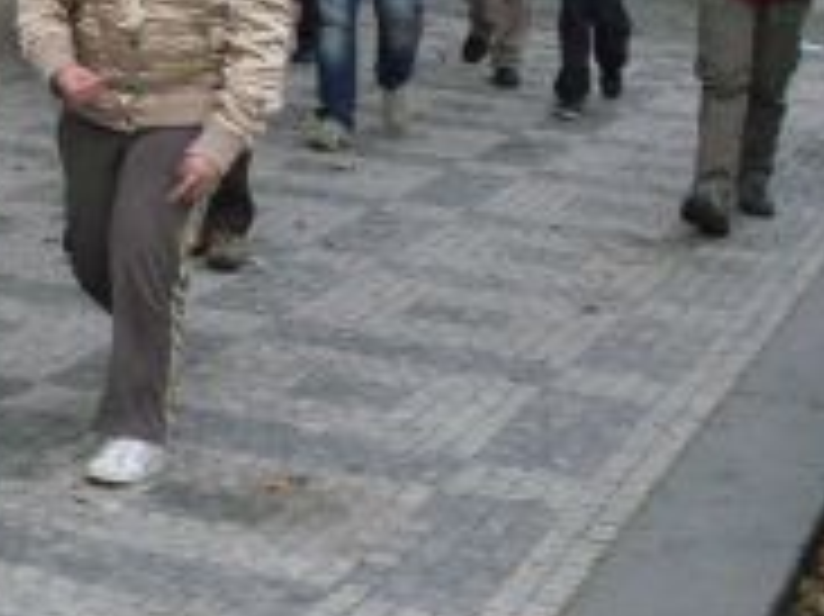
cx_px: -356
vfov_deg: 14.0
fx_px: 2474
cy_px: -27
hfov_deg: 17.3
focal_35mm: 104
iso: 400
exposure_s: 1/250
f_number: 5.6
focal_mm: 7.4
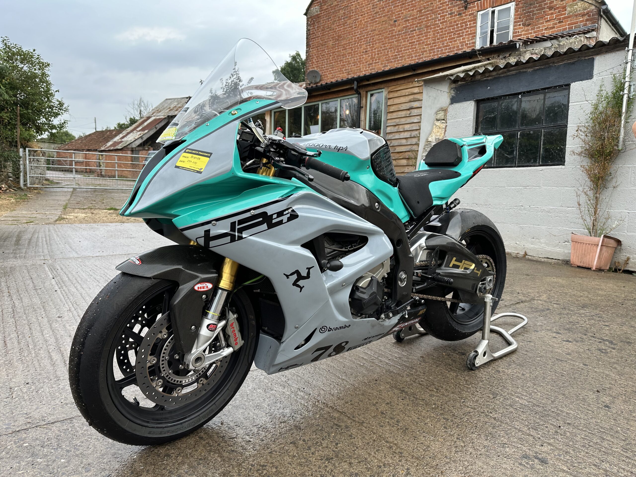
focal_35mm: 24
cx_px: 318
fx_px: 441
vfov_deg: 56.8
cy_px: 238
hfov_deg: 71.6
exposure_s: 1/121
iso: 64
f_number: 1.78
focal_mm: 6.86
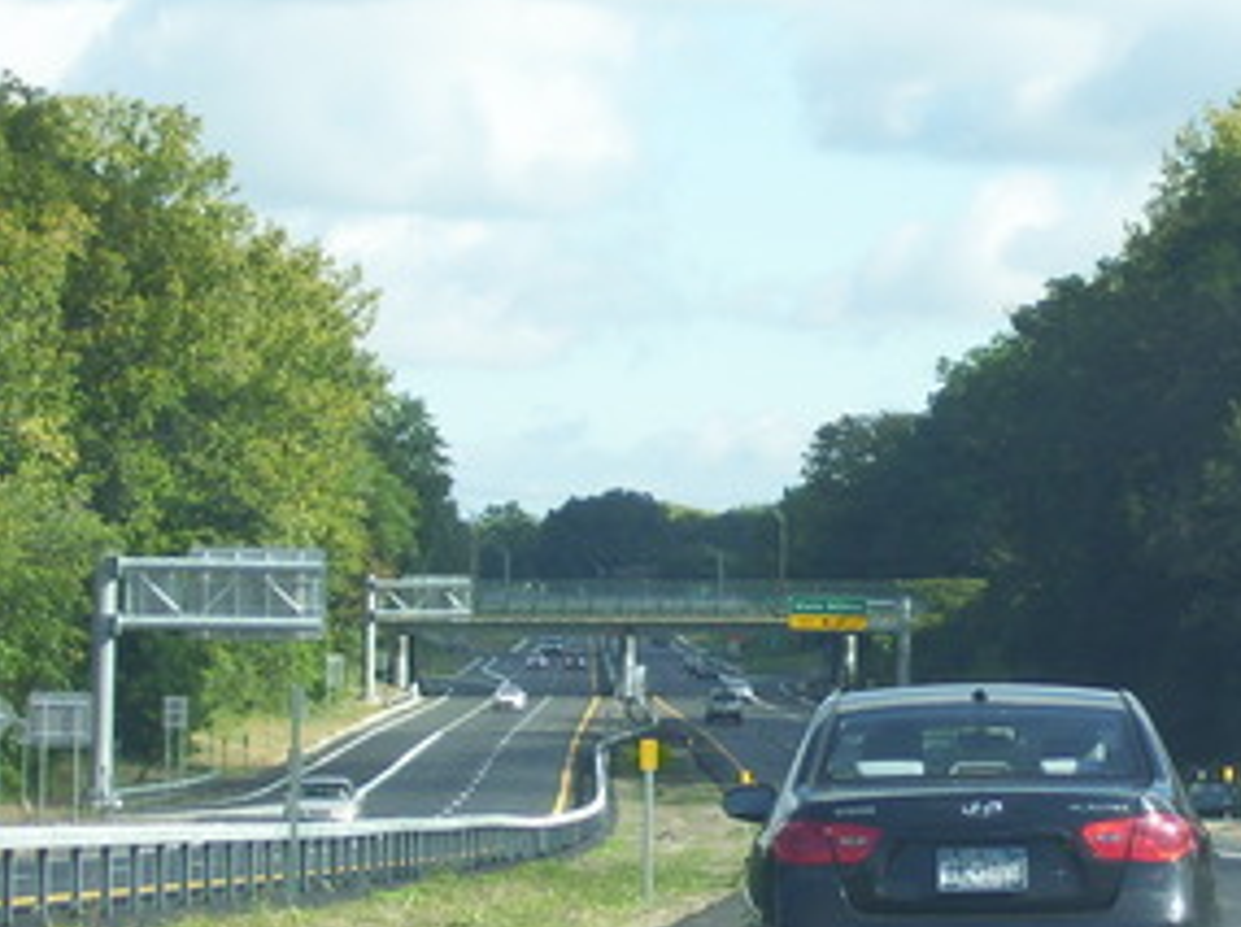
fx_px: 6552
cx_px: 1298
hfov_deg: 10.7
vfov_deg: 8.1
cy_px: 548
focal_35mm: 183
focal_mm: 14.3
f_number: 4.3
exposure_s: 1/320
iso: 80
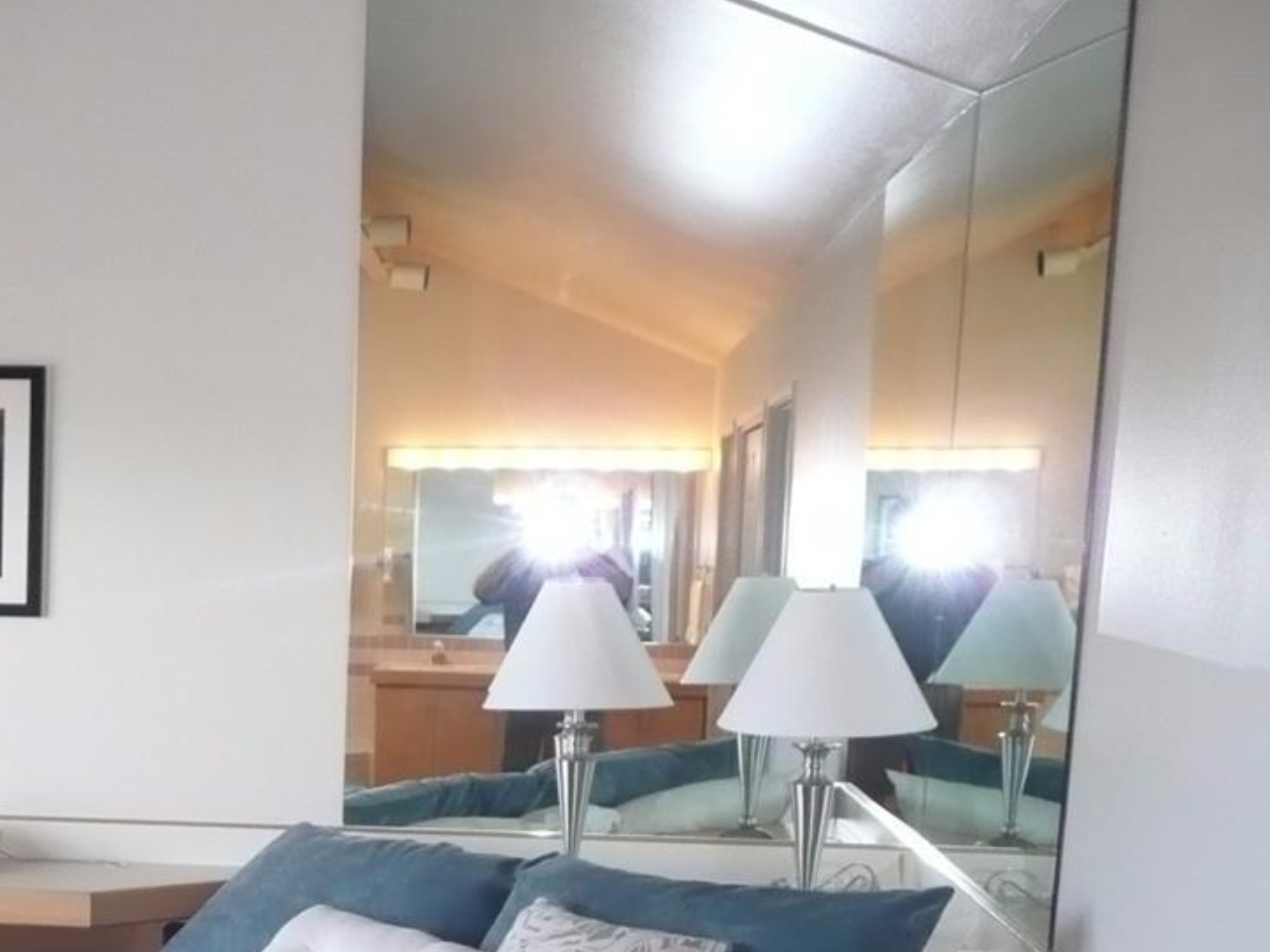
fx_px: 2128
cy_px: 931
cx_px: -9
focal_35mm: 58
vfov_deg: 24.2
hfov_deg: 30.8
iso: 250
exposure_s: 1/30
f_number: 3.3
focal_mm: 4.6
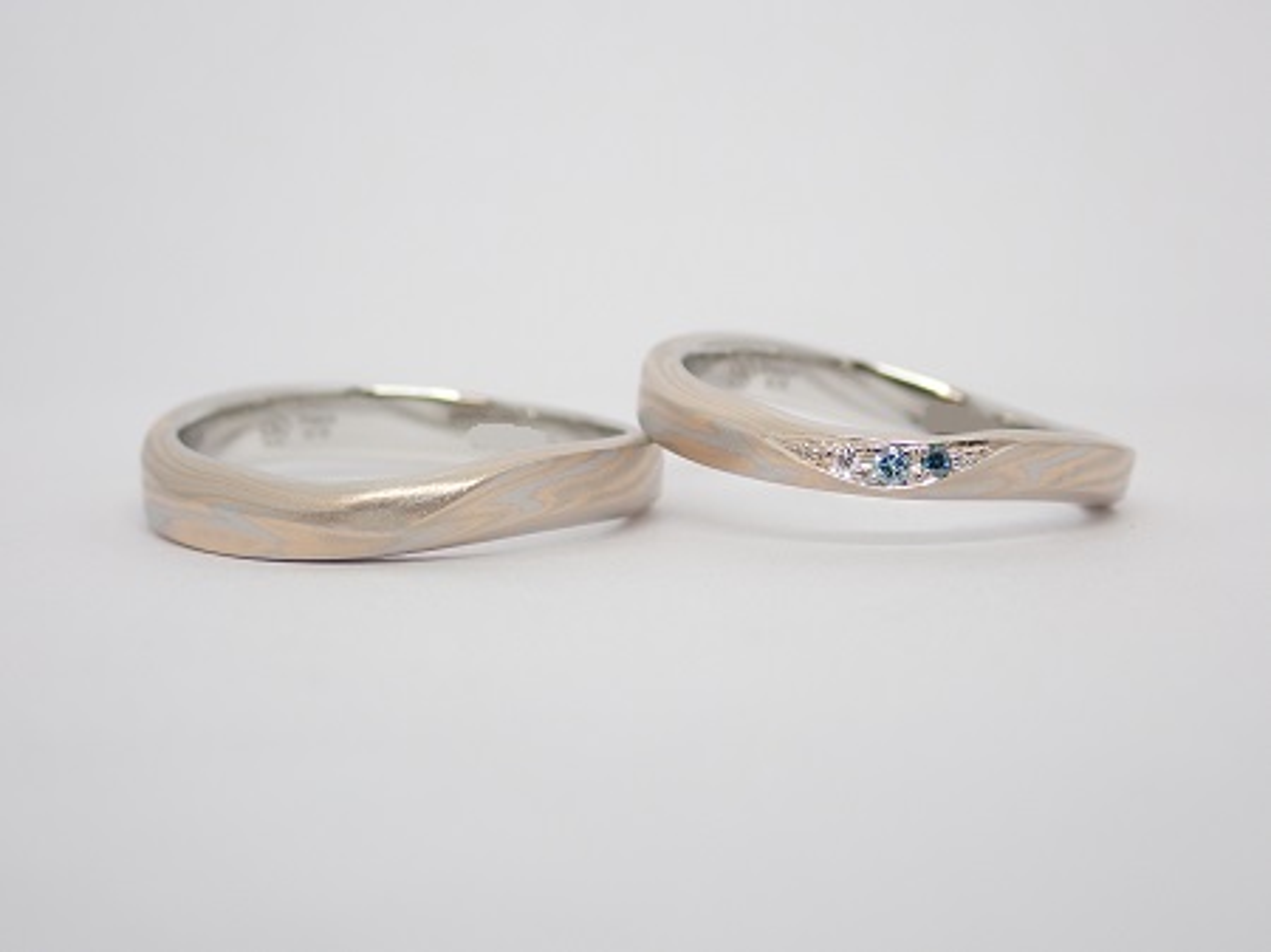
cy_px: 476
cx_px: 636
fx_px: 2826
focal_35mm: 77
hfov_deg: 25.3
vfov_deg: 19.1
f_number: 4.1
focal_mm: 13.65
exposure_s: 1/160
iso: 200
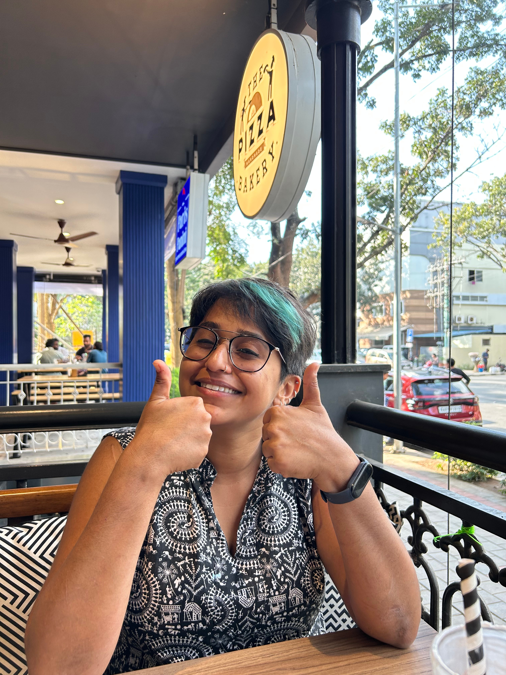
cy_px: 338
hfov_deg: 53.1
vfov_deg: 67.3
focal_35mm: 26
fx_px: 507
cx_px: 253
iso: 64
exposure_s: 1/150
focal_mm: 5.7
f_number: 1.5
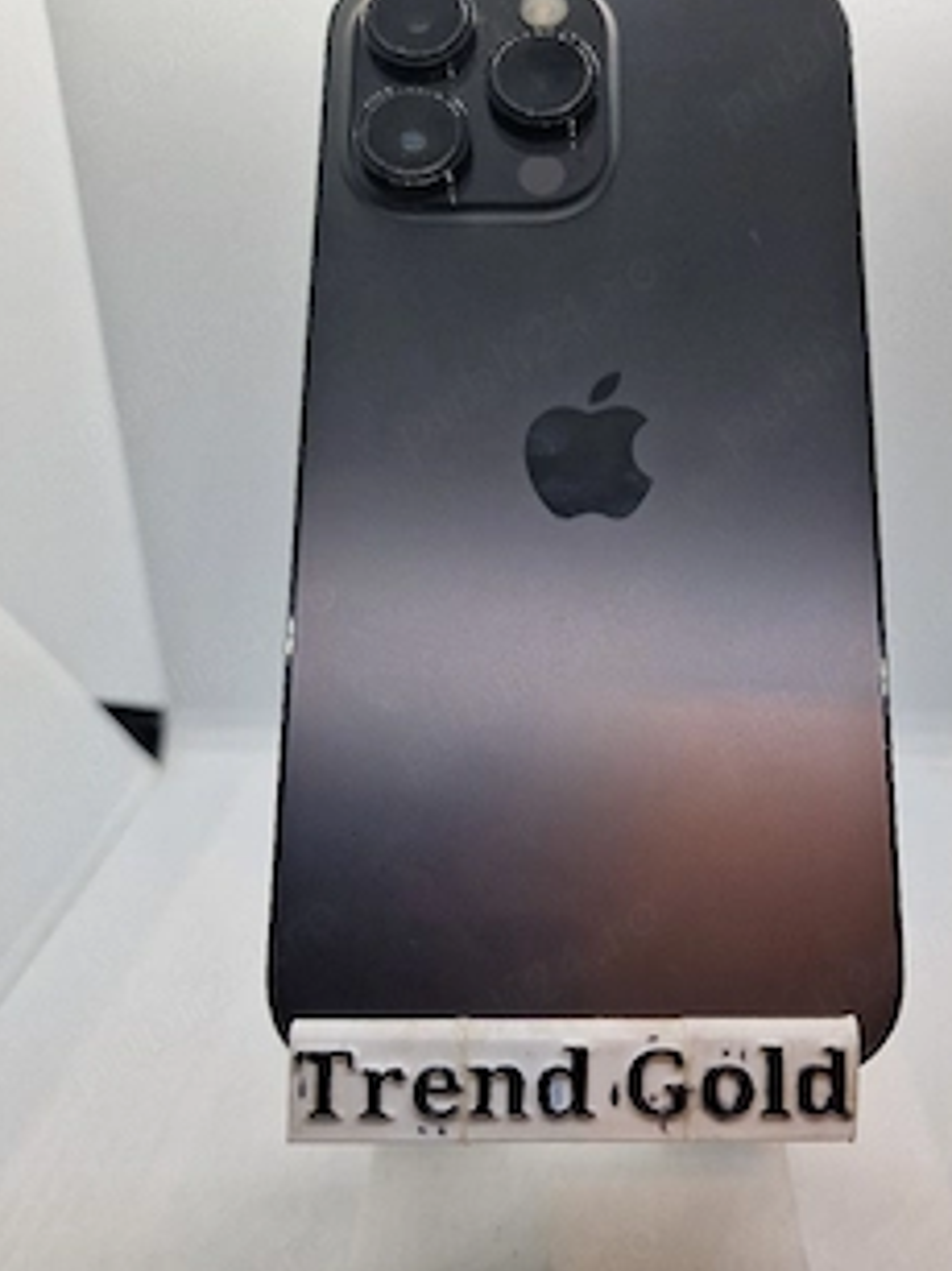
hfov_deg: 46.3
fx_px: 1101
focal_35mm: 30
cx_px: 608
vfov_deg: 59.7
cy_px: 725
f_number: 1.8
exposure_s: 1/182
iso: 50
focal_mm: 6.4
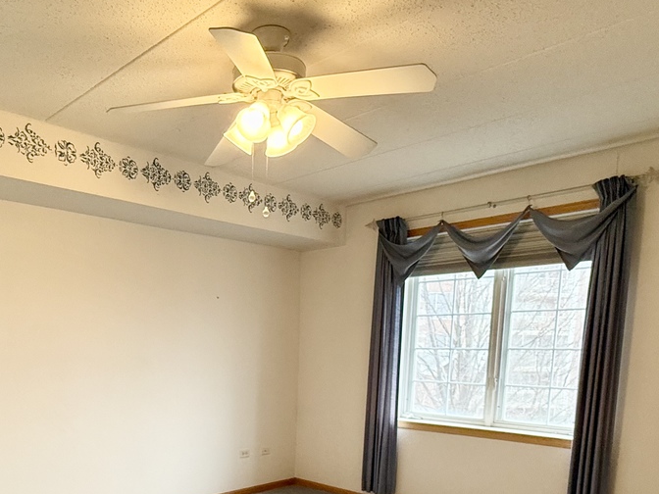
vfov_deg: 43.7
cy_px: 421
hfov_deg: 58.2
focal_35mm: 30
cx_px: 204
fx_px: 571
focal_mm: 2.22
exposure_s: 1/120
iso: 320
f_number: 2.2
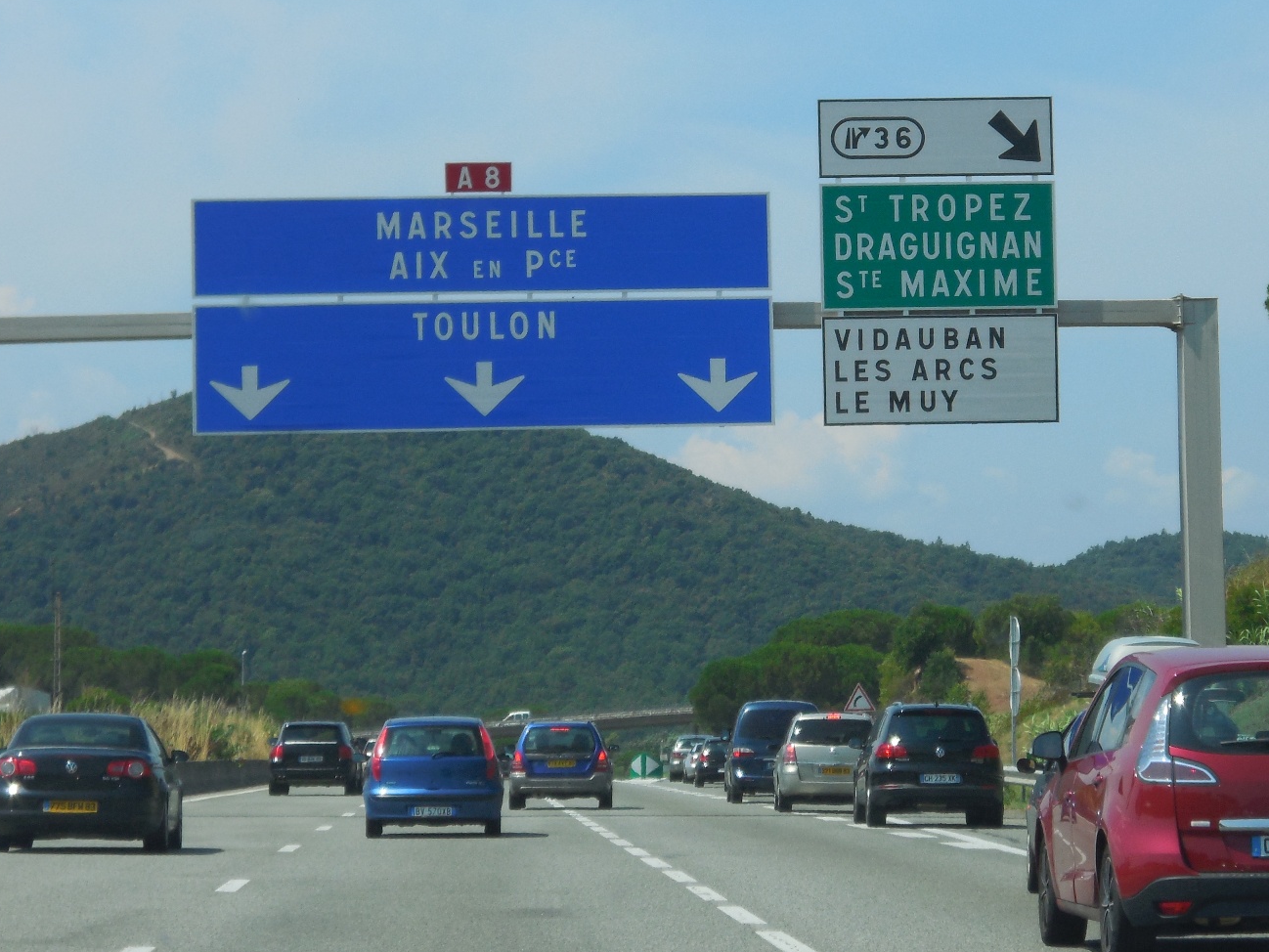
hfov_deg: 14.9
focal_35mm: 132
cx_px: 855
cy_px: 391
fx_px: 4840
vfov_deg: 11.2
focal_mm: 16.5
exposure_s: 1/800
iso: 125
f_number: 4.6
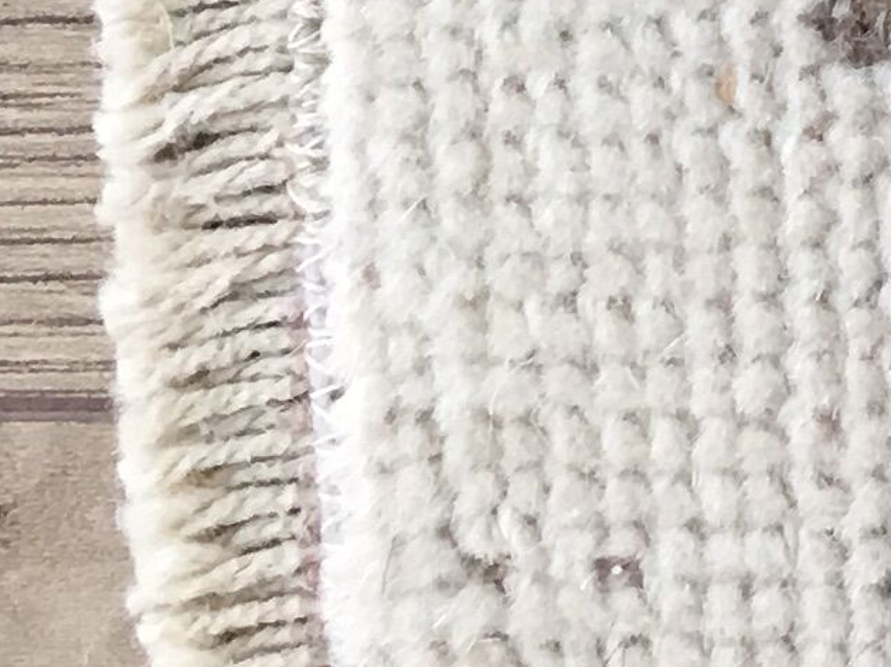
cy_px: -503
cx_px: 2296
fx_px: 4785
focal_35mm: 186
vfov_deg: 7.7
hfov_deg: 9.3
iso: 25
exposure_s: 1/40
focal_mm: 4.15
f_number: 2.2
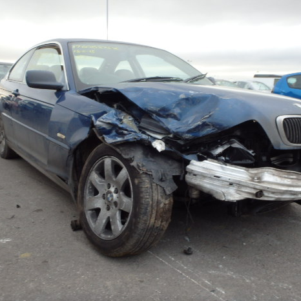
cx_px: 160
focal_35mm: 34
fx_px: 334
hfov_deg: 48.4
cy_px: 150
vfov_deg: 48.5
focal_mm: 5
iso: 200
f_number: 3.9
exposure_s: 1/50
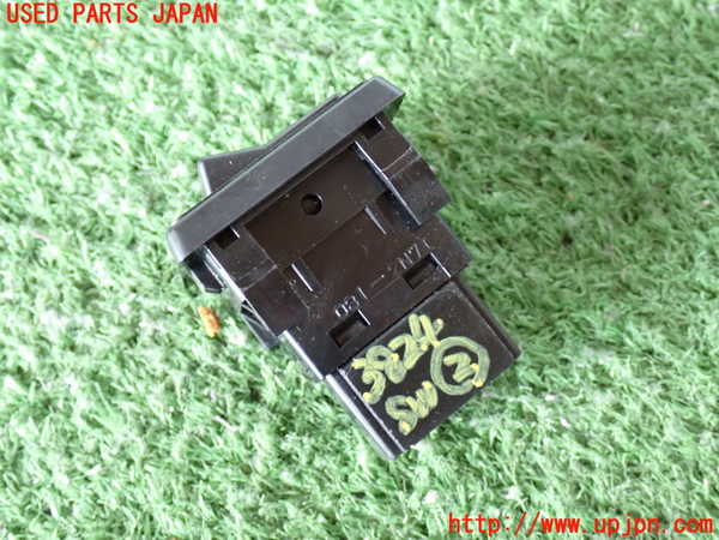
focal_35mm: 54
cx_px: 360
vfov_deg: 27.0
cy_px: 270
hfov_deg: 35.5
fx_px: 1122
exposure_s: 1/40
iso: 800
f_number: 3.3
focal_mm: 9.65
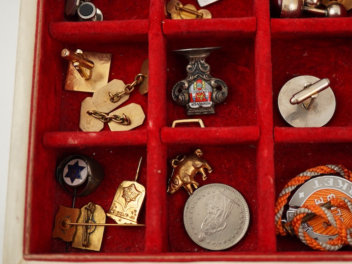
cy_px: 133
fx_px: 519
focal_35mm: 51
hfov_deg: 37.4
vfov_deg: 28.6
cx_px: 206
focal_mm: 30
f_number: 3.5
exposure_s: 1/160
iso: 800
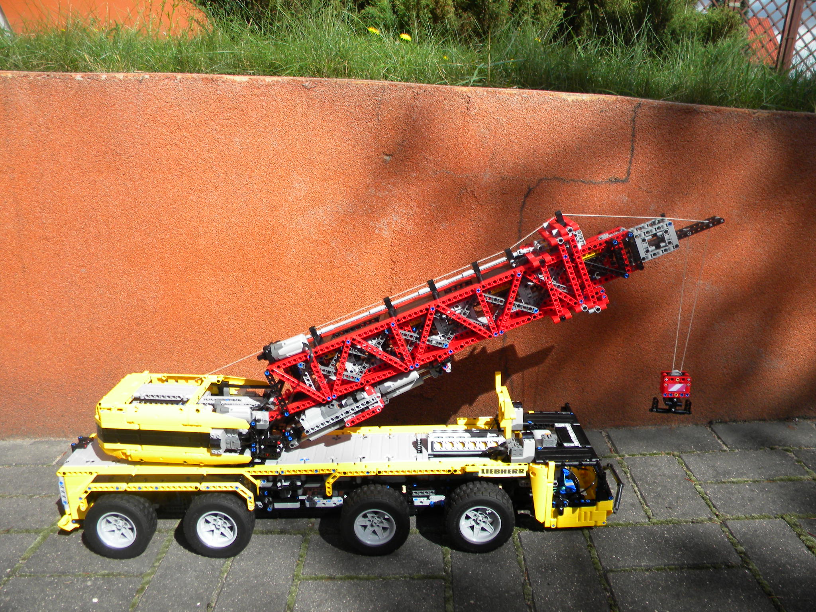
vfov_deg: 49.7
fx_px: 660
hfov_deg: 63.4
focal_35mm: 28
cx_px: 408
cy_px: 306
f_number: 3.5
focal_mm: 5
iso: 80
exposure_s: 1/734
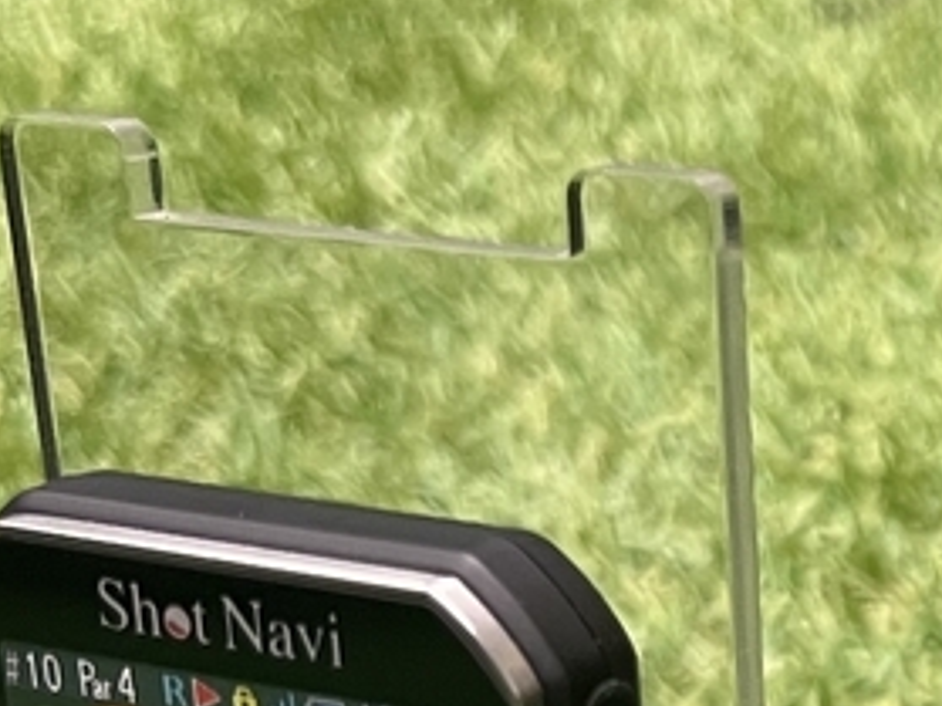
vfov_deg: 12.2
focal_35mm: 112
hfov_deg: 16.5
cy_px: 1263
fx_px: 3047
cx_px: 1270
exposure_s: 1/60
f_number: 1.6
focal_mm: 5.1
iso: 160
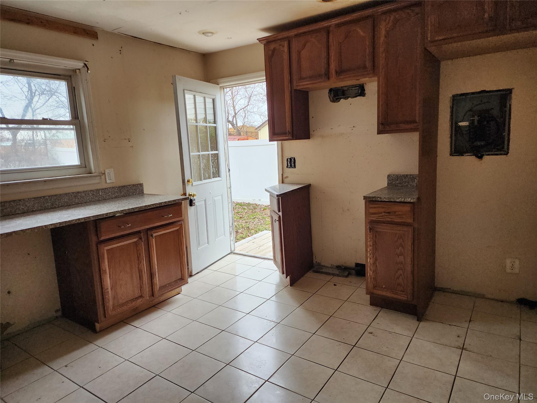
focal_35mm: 23
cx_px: 268
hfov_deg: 73.9
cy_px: 202
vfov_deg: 58.9
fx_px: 357
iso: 200
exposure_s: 1/120
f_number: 1.8
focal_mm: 6.4
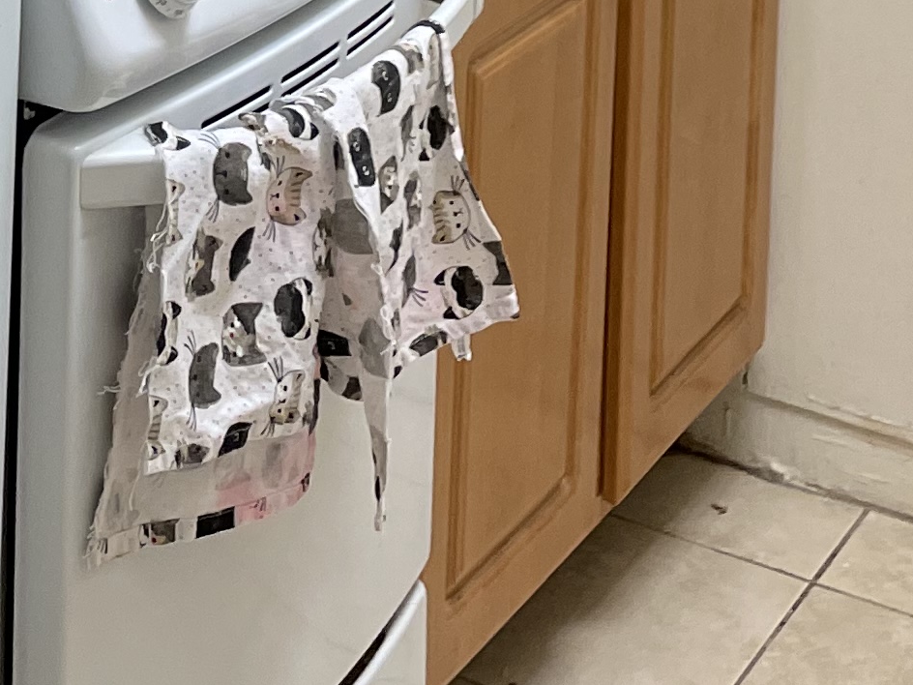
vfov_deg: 11.9
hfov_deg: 17.1
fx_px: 2928
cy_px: -674
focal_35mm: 111
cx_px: -94
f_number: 1.6
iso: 100
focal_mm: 4.2
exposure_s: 1/120
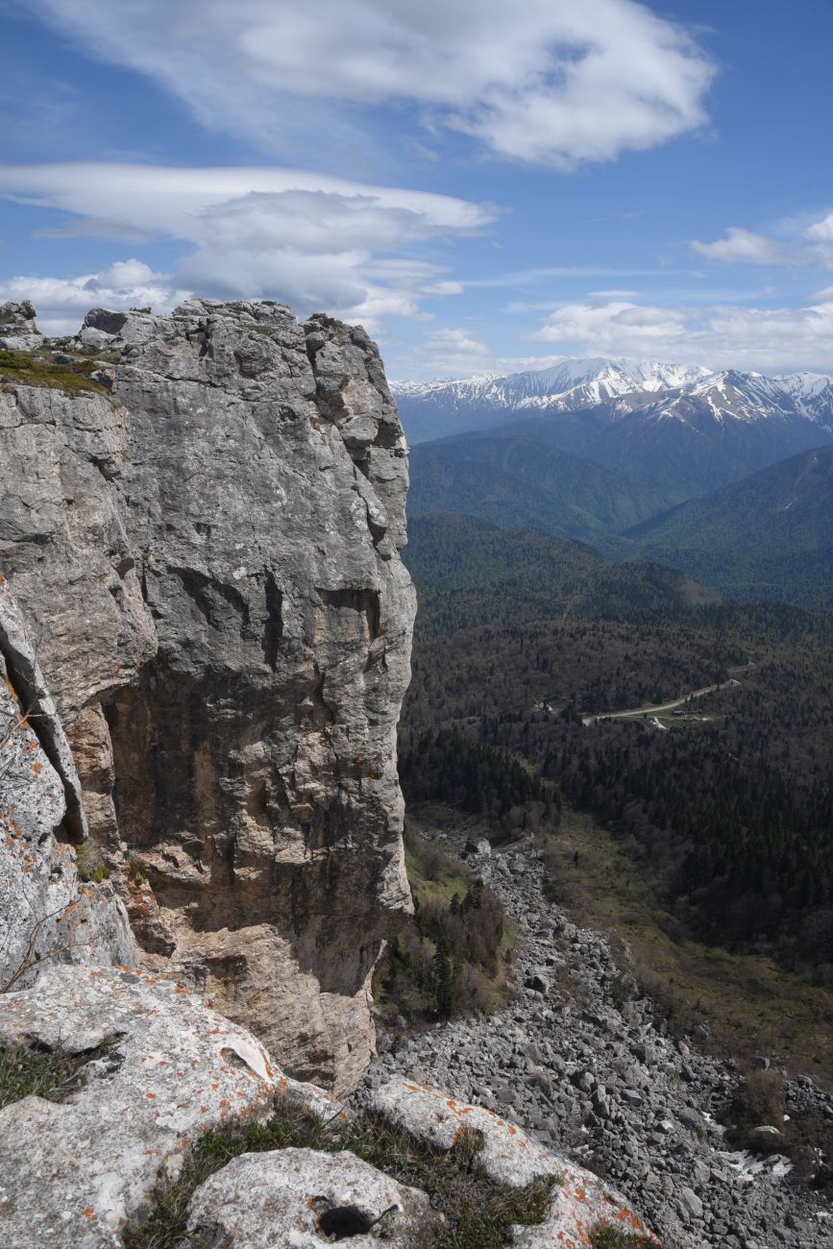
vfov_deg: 60.3
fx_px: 1076
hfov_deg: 42.3
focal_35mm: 31
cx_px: 416
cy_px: 624
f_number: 16
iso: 125
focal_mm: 31
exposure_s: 1/125
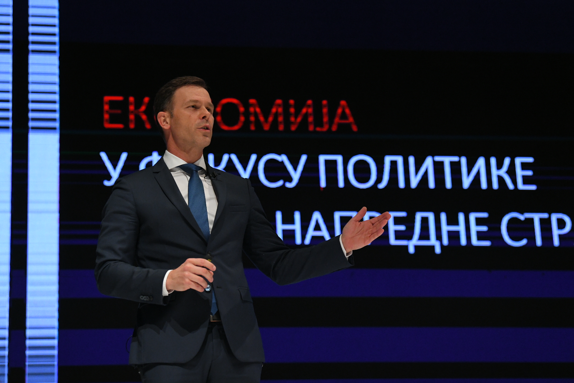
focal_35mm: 95
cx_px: 287
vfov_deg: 14.4
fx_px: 1515
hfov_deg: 21.5
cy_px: 192
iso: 4000
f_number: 4
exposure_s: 1/800
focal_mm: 95
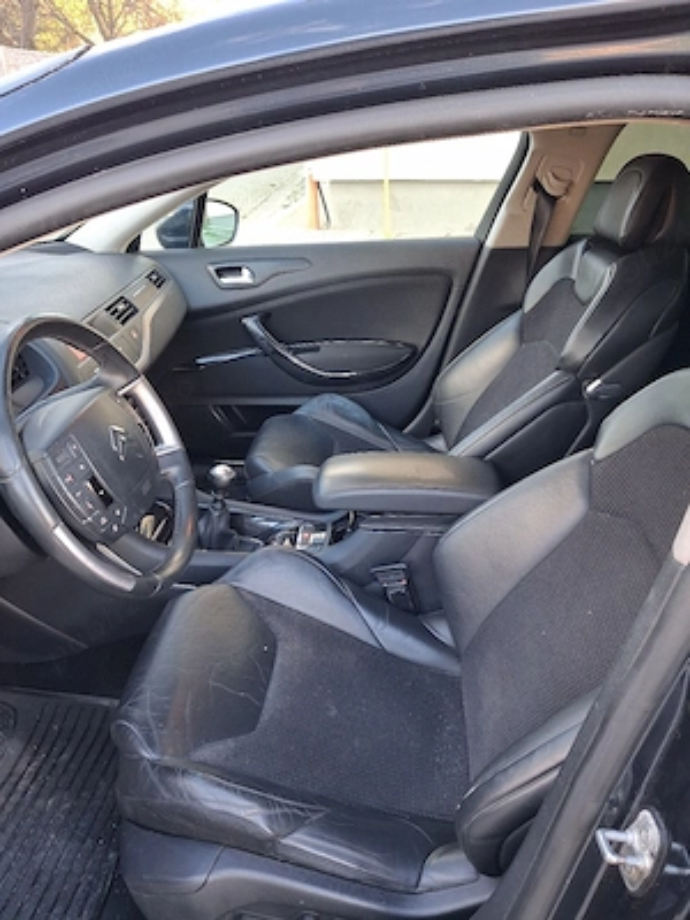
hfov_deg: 51.4
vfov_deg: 65.3
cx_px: 345
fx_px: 718
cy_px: 460
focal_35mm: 27
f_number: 1.8
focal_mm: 4
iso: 320
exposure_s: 1/60.2
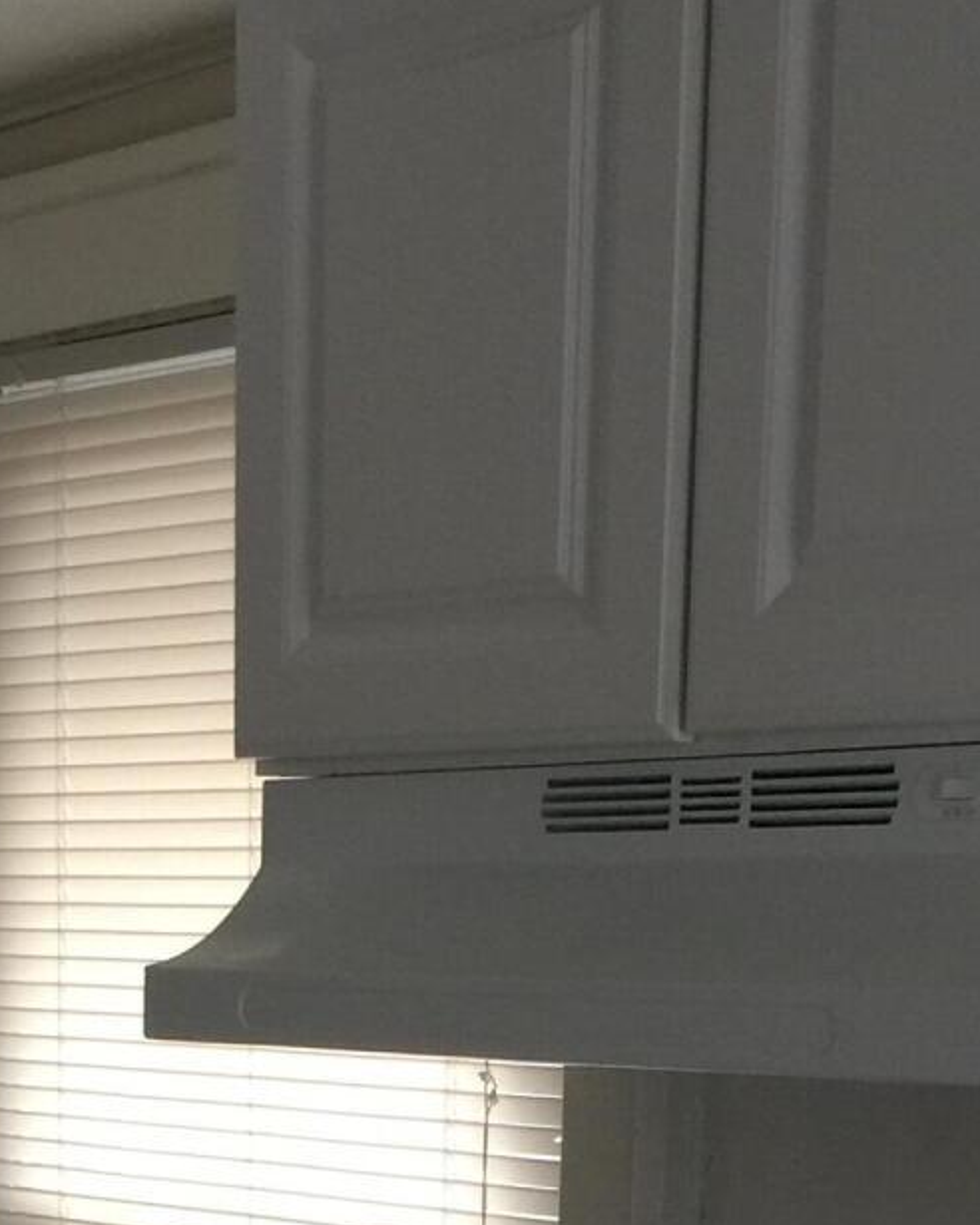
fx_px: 3335
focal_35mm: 92
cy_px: 1761
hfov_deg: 16.5
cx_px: 133
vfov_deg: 18.7
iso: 50
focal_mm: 4.15
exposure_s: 1/15
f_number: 2.2
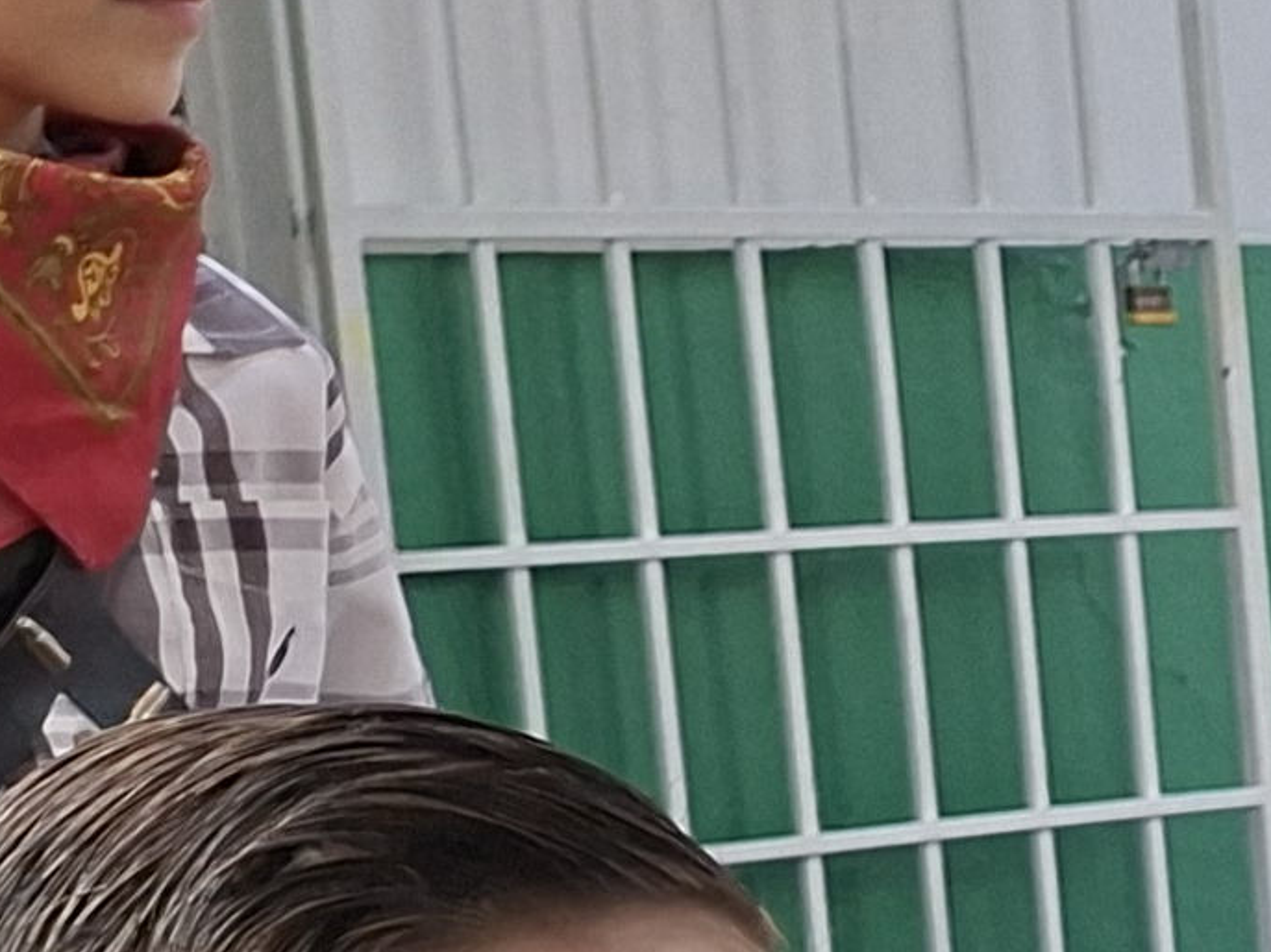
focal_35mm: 134
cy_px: 1373
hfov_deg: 11.7
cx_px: 3186
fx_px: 4919
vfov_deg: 10.7
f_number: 1.8
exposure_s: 1/133
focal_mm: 5.54
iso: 50
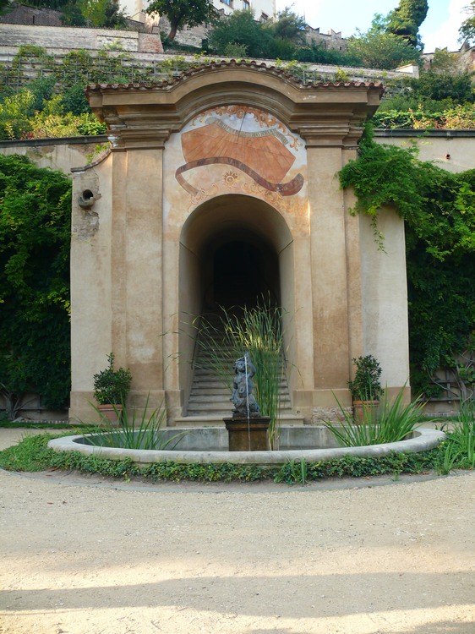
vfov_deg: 52.6
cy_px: 317
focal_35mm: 35
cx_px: 238
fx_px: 641
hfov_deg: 40.7
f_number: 2.8
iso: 100
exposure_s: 1/80
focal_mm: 7.4
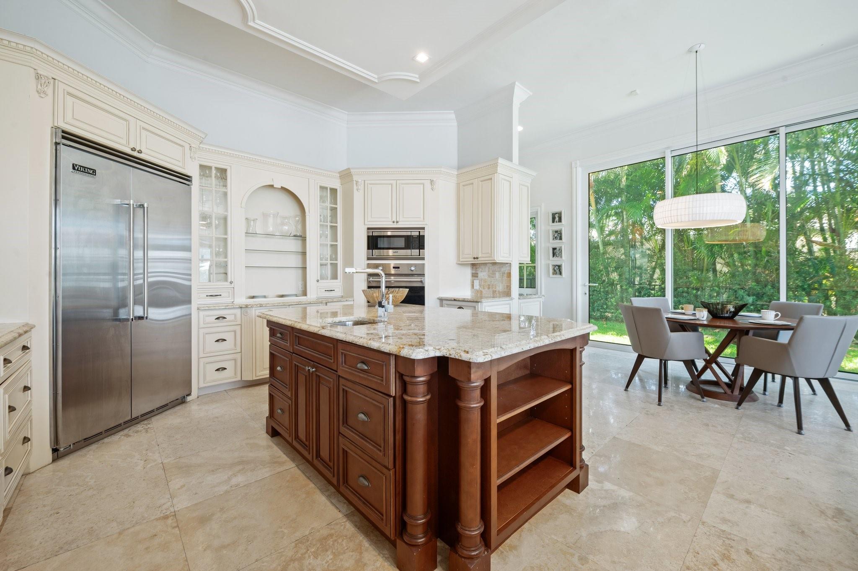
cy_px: 286
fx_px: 333
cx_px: 429
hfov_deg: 104.3
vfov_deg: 81.1
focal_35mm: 14
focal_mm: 14
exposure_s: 1/2.5
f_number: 8
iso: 200
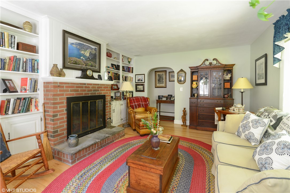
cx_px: 145
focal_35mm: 16
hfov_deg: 96.7
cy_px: 96
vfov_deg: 73.8
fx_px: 129
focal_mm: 16
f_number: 8
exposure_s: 1.3
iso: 200
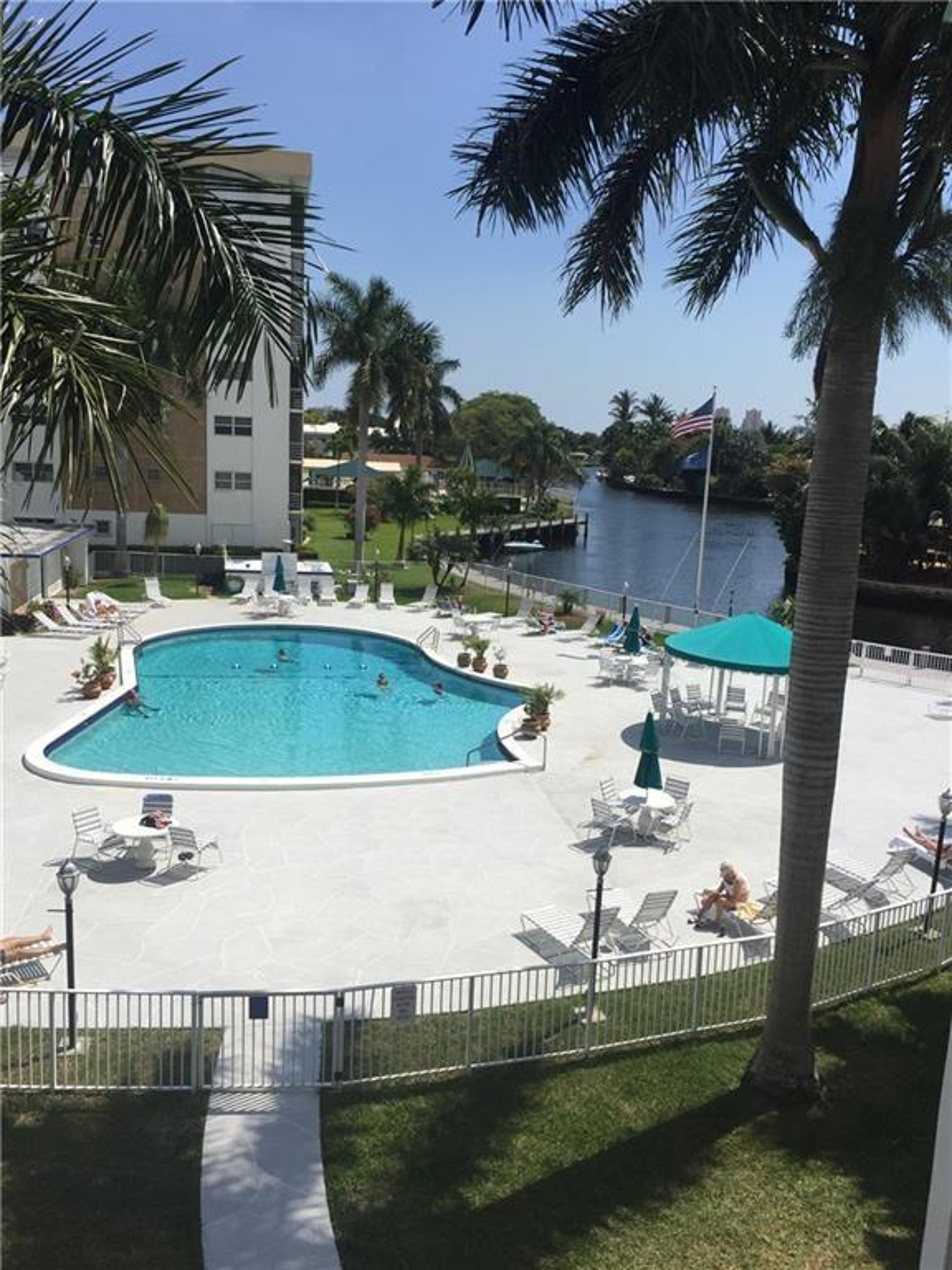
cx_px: 476
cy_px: 635
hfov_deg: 48.2
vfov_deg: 61.7
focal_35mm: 29
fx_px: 1063
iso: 32
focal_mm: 4.15
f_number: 2.2
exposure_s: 1/3968
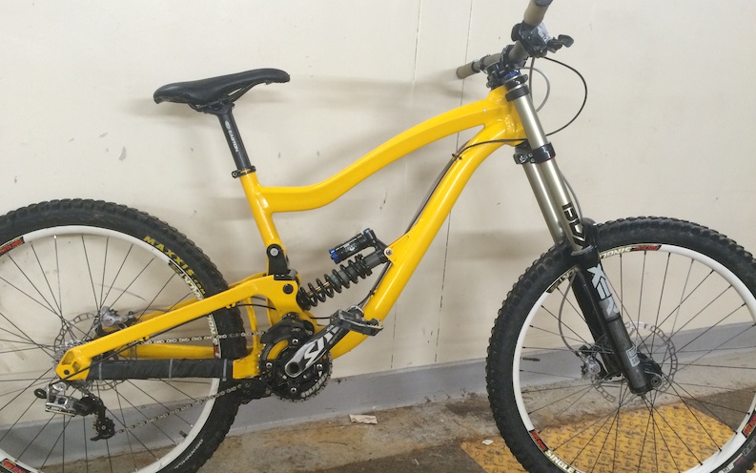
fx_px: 639
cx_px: 376
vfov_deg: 40.5
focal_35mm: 31
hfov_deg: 61.2
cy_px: 269
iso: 200
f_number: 2.2
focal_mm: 4.15
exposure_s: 1/33
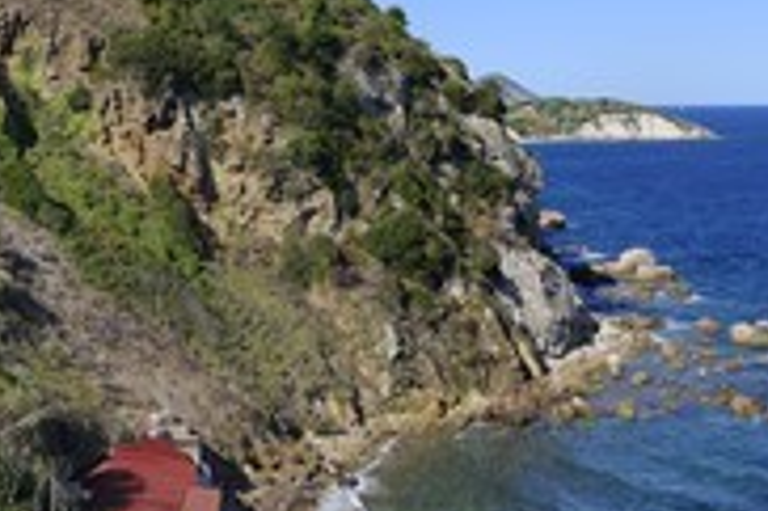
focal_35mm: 67
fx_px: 1428
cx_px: 247
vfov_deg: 20.0
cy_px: 84
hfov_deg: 29.9
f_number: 10
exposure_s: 1/200
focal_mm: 29
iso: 200
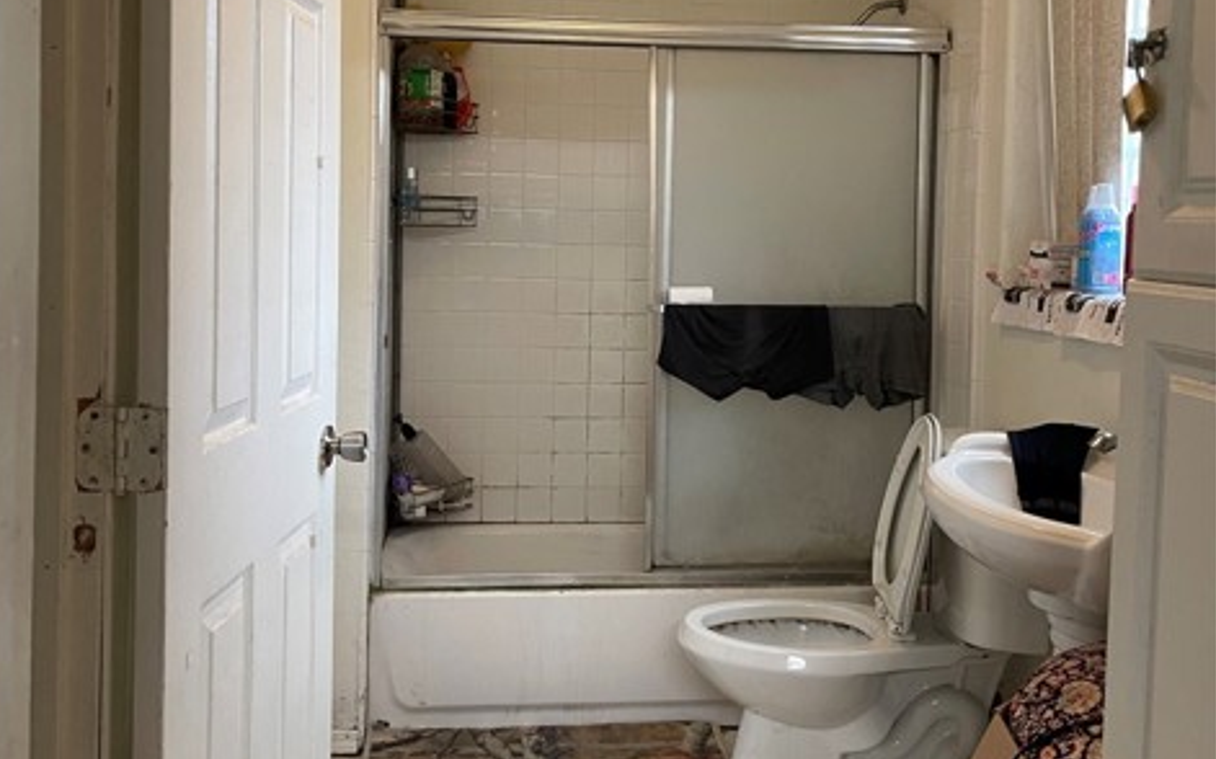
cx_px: 599
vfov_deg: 34.9
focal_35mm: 36
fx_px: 1193
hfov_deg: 54.0
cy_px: 248
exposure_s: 1/60
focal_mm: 5.1
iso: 320
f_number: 1.6
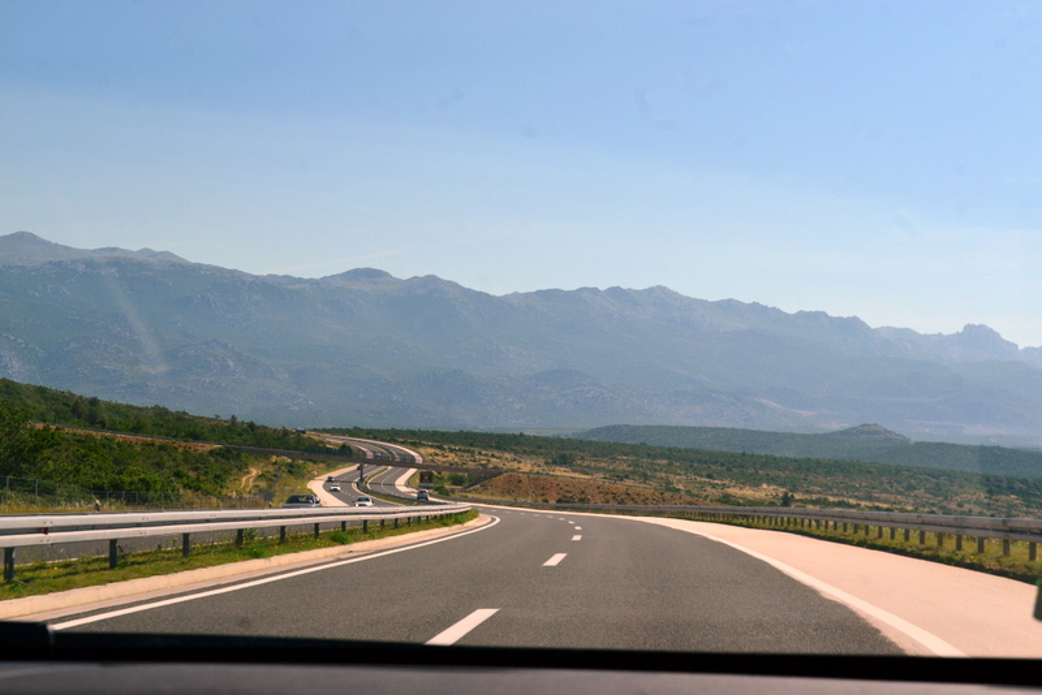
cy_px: 348
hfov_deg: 31.9
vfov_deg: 21.6
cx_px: 521
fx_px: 1824
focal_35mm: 63
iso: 320
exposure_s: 1/500
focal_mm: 42
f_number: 11
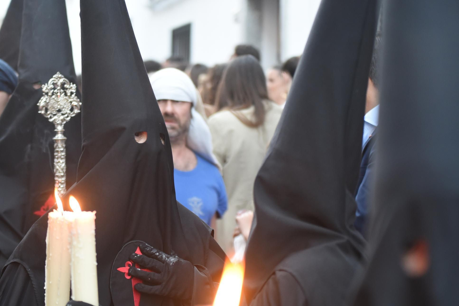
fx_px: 1199
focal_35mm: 94
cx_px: 195
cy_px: 187
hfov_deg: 21.7
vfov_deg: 14.6
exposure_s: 1/100
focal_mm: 70
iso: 1800
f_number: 2.8
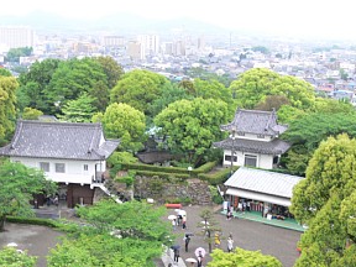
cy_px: 150
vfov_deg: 29.1
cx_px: 156
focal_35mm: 50
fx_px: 514
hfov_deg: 38.1
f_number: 2.8
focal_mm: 7.6
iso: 80
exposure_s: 1/50
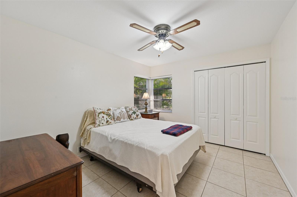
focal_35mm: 14
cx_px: 148
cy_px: 98
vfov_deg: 81.1
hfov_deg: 104.3
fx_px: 115
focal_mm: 14
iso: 400
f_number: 8
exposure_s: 1/25
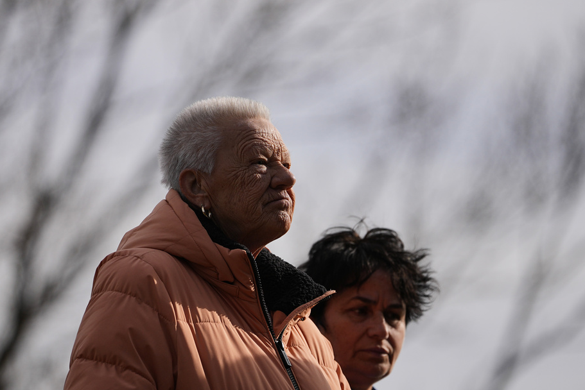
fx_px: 4876
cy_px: 216
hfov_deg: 6.9
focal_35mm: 300
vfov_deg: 4.6
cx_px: 270
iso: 160
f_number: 2.8
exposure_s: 1/8000
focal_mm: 178
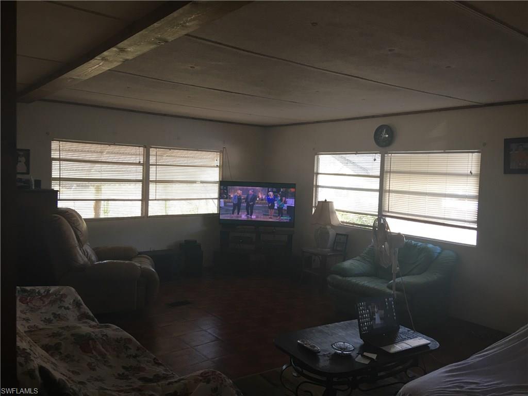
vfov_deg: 48.2
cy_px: 198
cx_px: 264
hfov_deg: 61.7
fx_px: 442
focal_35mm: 29
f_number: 2.2
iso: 32
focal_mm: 4.15
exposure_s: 1/15
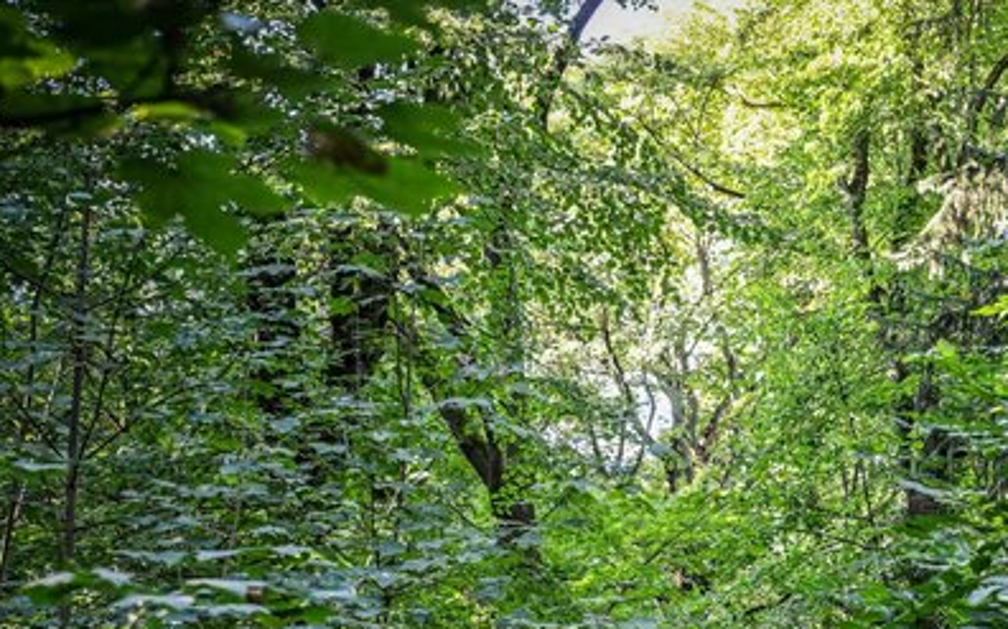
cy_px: 602
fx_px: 1979
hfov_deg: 27.8
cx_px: 851
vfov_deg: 17.7
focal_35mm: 72
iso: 1000
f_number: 4
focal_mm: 33.5
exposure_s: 1/125
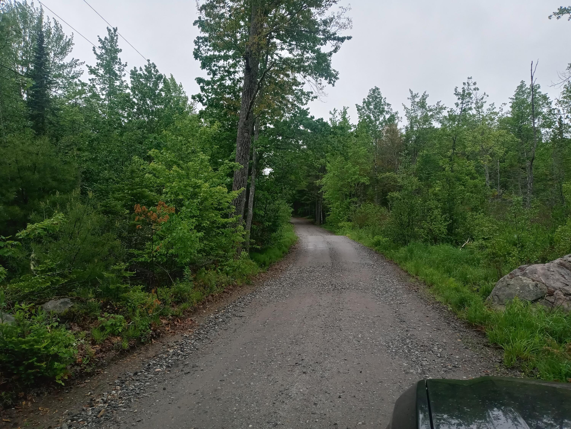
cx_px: 286
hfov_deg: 63.4
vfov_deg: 49.7
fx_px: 462
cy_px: 214
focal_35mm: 28
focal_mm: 3.61
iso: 100
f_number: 1.8
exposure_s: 1/519
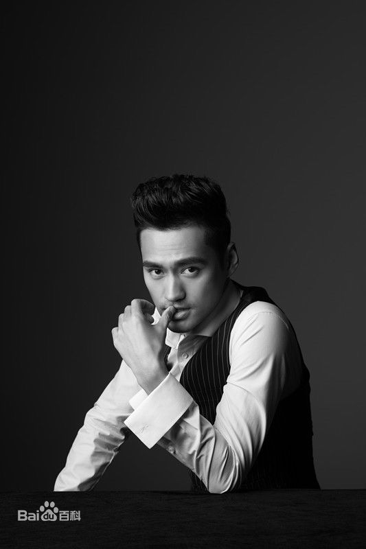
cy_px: 274
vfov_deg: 23.9
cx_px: 183
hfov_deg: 16.1
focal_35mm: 85
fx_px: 1297
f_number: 7.1
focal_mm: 85
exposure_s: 1/125
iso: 125
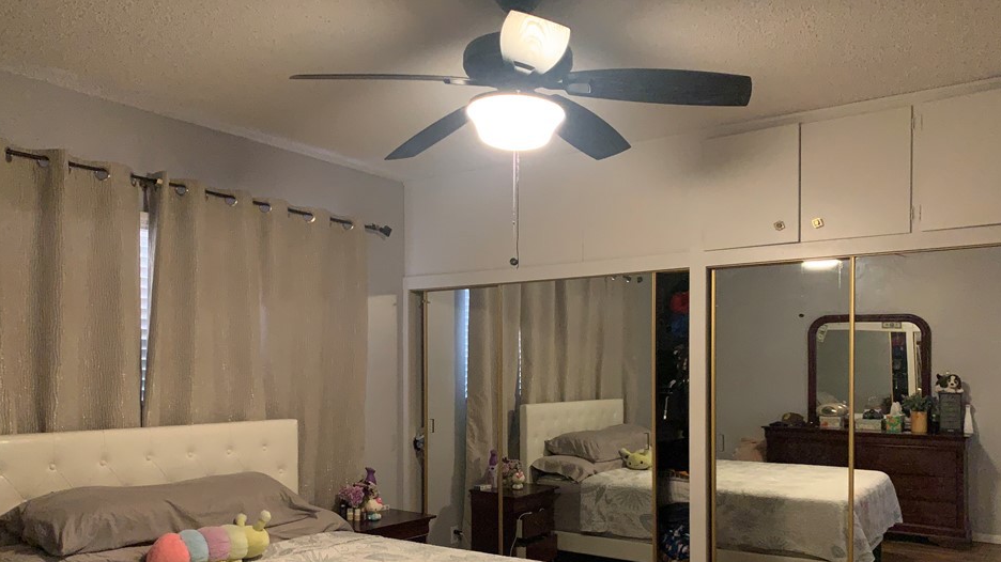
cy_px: 375
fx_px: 823
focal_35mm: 31
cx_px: 476
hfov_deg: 62.6
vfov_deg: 37.3
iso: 500
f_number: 1.8
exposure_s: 1/30
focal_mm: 4.25
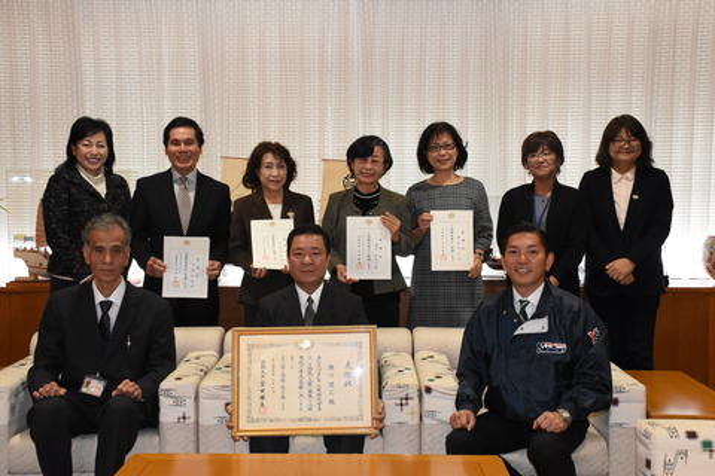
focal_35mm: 40
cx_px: 358
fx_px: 804
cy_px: 238
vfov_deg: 33.0
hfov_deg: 47.9
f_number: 10
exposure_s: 1/100
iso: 3200
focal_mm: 27
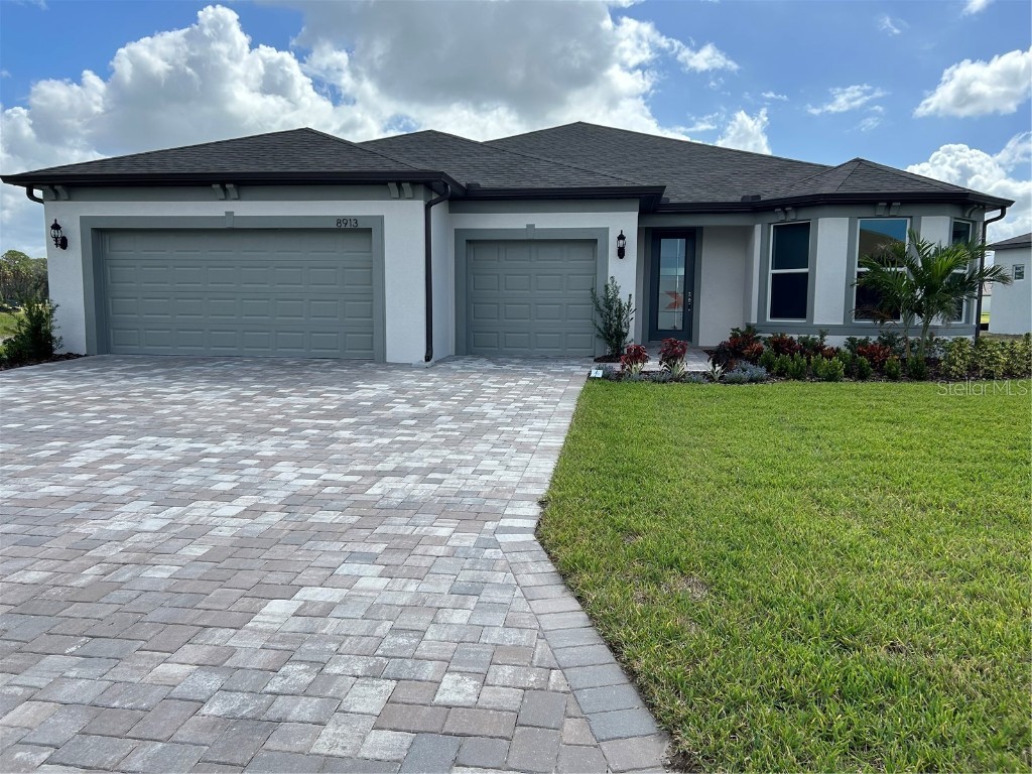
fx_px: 775
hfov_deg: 67.3
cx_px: 516
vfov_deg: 53.1
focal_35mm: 26
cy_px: 387
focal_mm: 5.7
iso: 50
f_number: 1.5
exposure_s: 1/3968
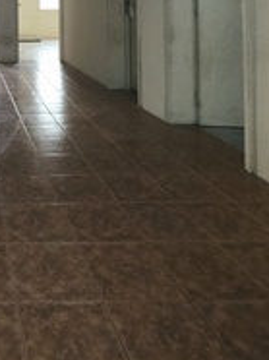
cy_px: 3
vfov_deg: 47.6
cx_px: -34
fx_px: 332
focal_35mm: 32
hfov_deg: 36.5
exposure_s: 1/33.4
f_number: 1.9
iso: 200
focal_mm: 2.2
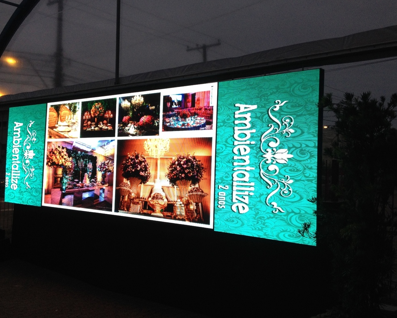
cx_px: 184
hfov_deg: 43.8
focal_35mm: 42
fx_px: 494
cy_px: 149
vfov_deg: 35.7
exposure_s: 1/120
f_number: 2.4
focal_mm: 4.28
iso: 80
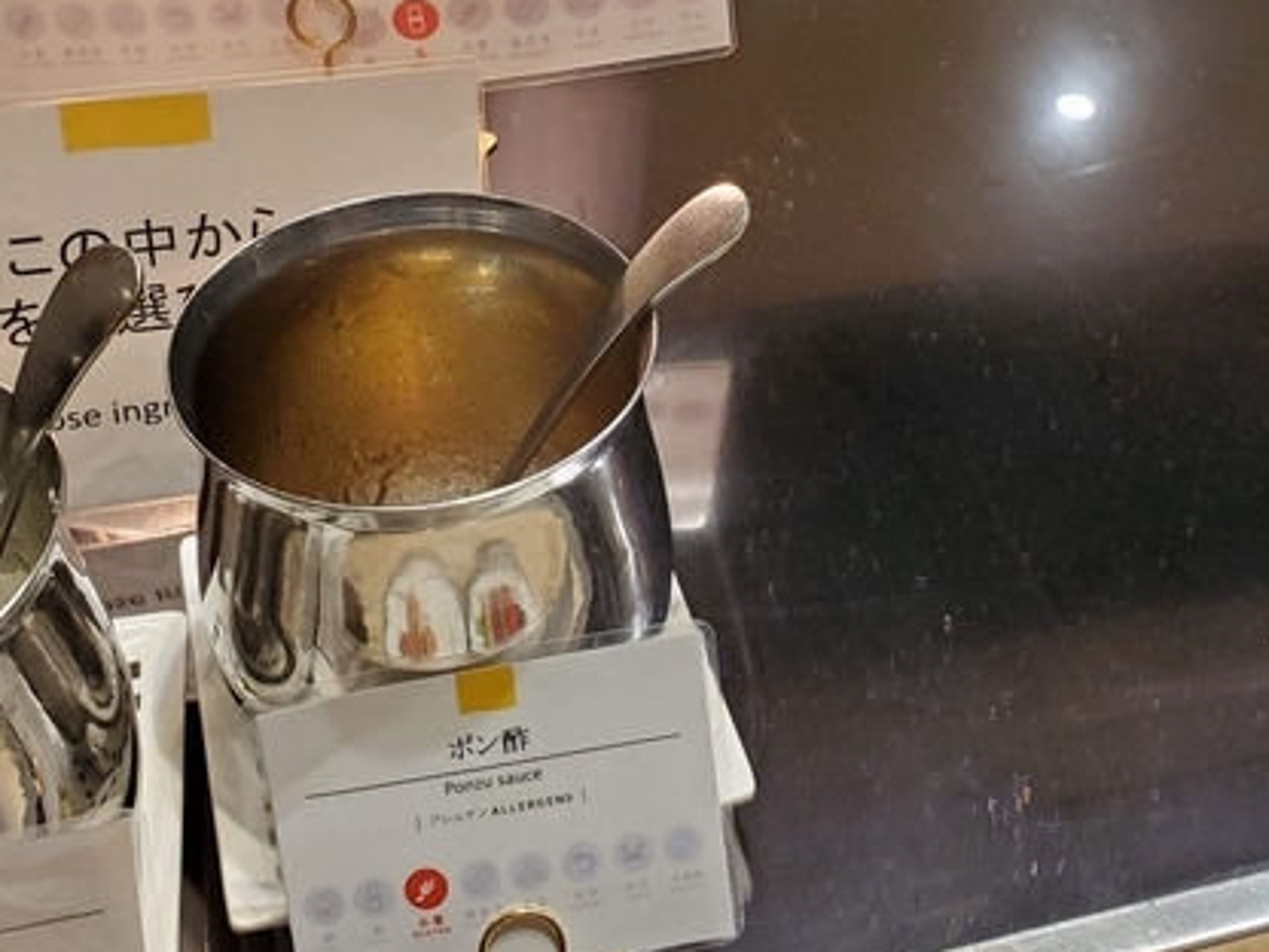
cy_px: 198
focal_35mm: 50
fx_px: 1833
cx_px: 744
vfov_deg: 28.5
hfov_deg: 38.1
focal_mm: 4.3
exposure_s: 1/120
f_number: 2.4
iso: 320
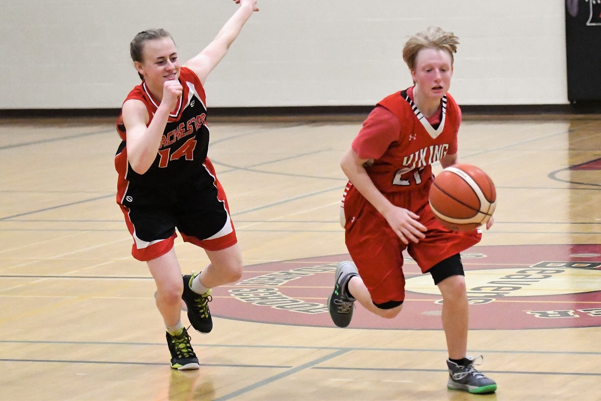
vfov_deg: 12.2
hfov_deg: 18.2
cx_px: 300
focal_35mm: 112
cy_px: 200
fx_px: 1878
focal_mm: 75
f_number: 3.2
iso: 12800
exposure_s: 1/1000
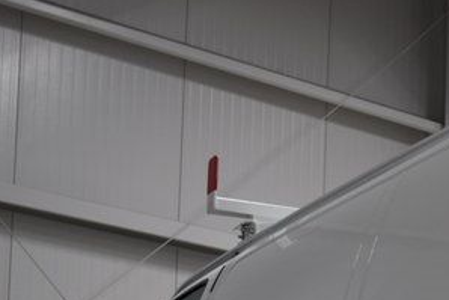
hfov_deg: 11.2
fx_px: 2184
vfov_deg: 7.7
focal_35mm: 175
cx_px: 686
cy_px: 461
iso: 400
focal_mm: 34
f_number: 5
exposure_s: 1/80
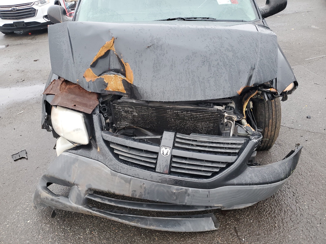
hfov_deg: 67.3
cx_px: 163
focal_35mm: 26
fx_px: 245
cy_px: 122
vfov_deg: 53.1
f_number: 1.5
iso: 87
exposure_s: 1/60.2
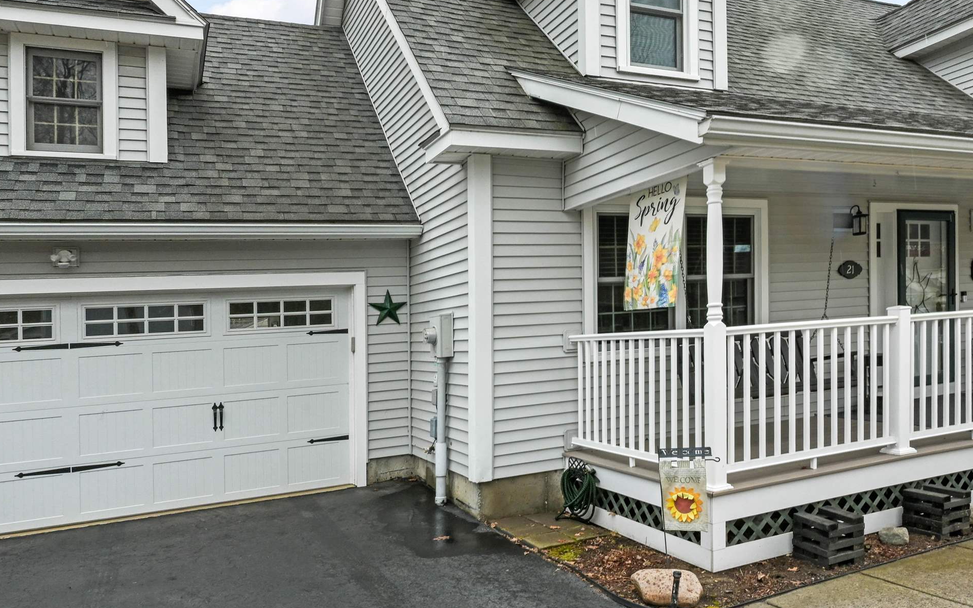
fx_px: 610
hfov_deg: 76.5
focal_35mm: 23
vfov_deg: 50.4
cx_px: 574
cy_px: 140
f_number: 14
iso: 1000
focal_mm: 14
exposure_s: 1/400
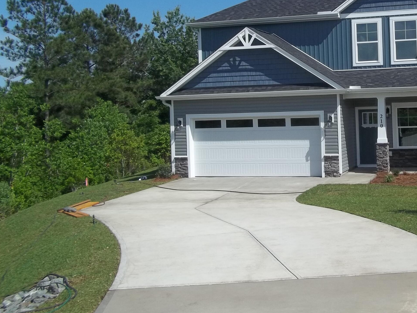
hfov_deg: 37.1
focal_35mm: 50
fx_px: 602
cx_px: 323
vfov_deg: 28.9
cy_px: 107
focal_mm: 5.7
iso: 64
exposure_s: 1/250
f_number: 8.8
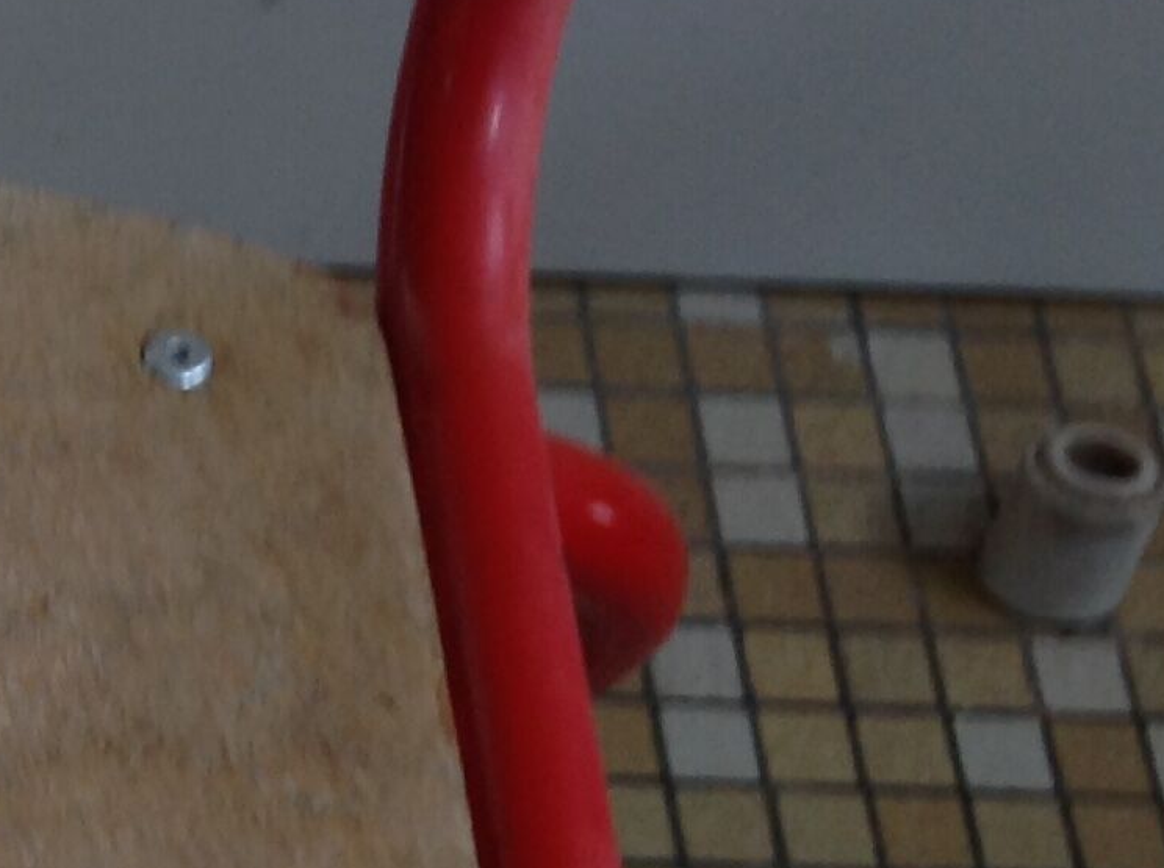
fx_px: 4094
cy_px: 967
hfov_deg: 14.8
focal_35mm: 122
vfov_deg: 11.9
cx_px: -671
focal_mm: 4.28
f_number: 2.4
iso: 50
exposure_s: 1/15
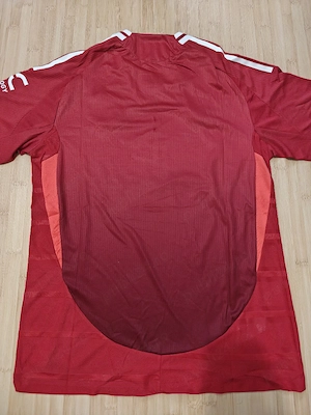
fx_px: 276
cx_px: 156
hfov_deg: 58.9
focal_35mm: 23
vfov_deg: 73.9
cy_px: 208
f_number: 1.6
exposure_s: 1/100
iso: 1250
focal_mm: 6.06
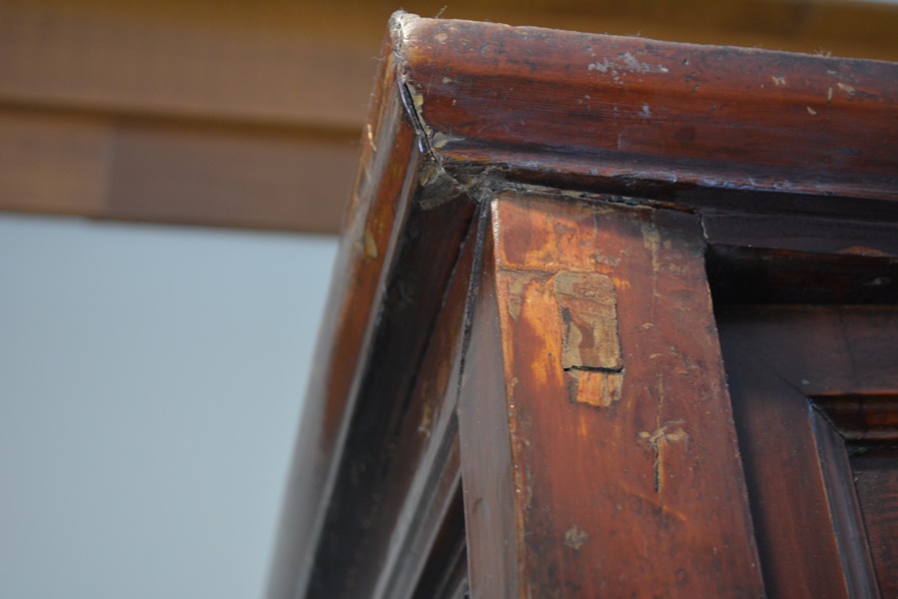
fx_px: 1497
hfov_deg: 33.4
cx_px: 449
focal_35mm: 60
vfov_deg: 22.6
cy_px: 300
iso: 1250
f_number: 5.3
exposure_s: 1/30
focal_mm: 40
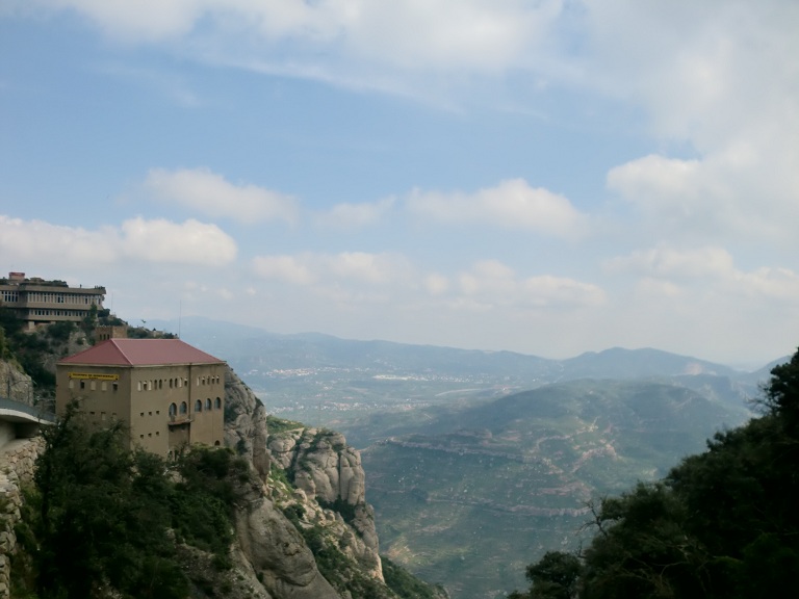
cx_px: 400
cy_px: 300
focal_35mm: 35
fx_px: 808
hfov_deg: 52.6
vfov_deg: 40.7
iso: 64
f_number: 7.8
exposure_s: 1/250
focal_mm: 6.3
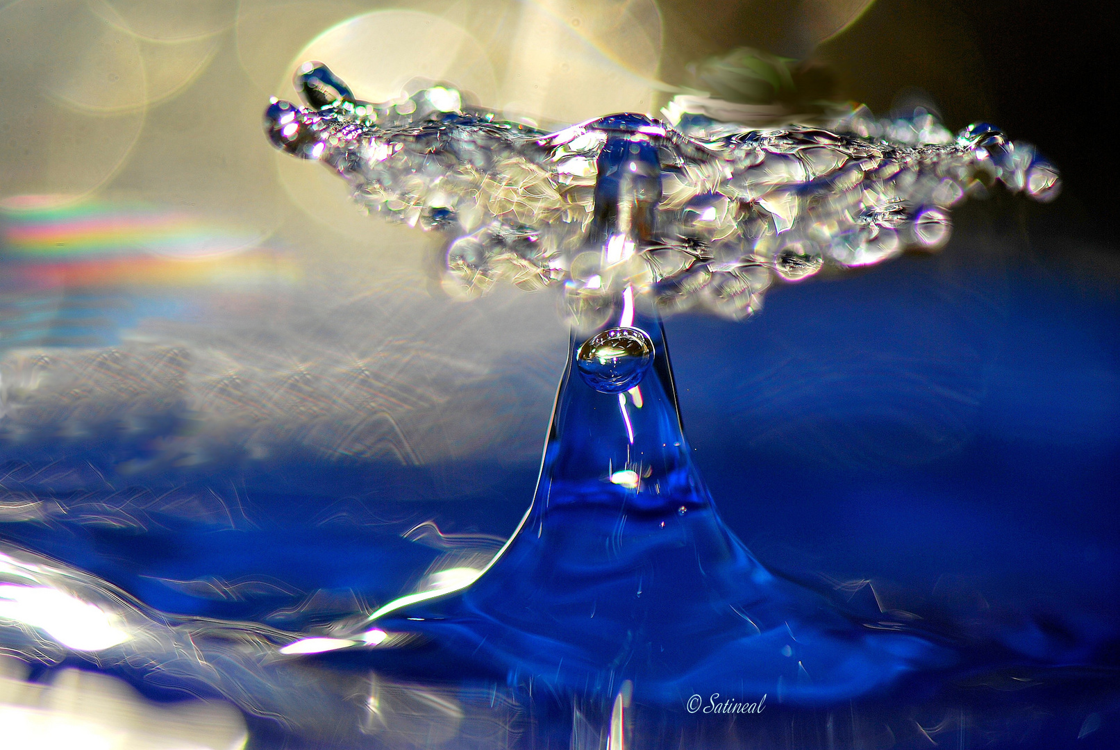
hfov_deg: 13.0
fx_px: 4906
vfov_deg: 8.7
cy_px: 375
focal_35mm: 158
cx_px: 560
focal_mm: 105
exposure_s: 1/125
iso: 100
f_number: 4
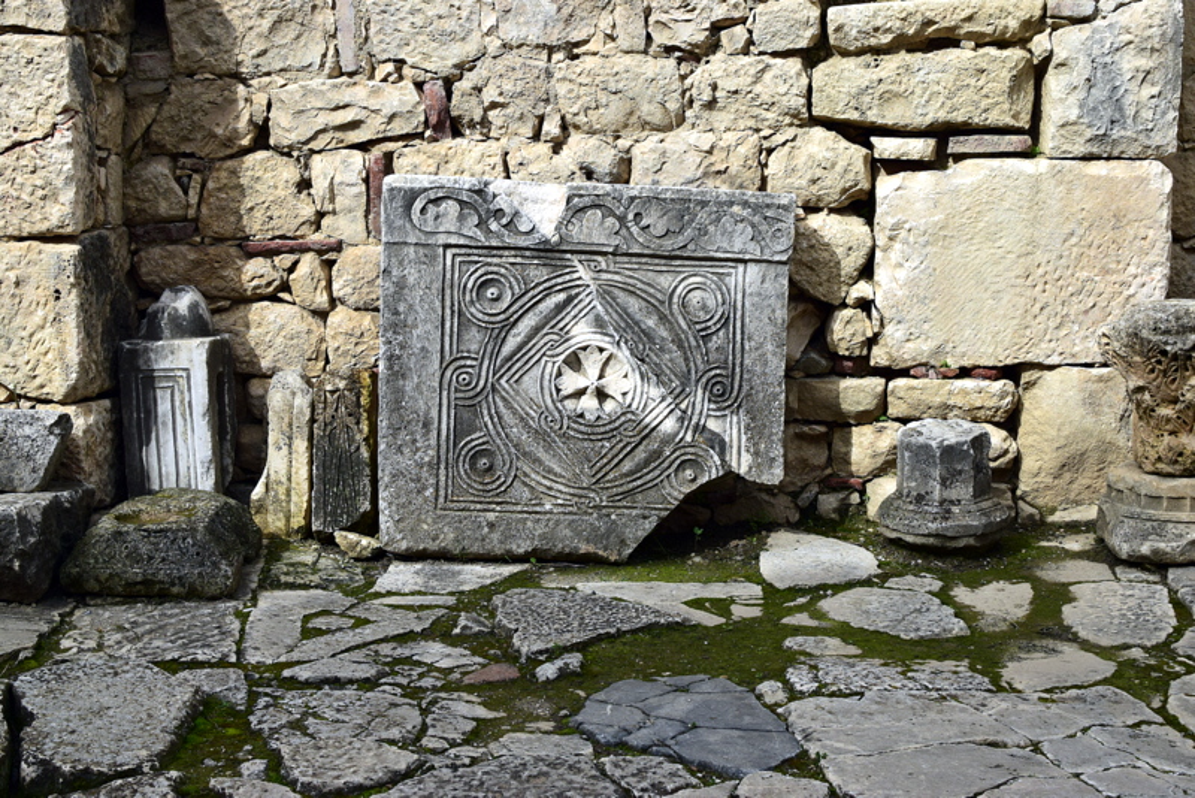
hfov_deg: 37.8
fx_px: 1743
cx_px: 598
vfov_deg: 25.8
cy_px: 399
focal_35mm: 52
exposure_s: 1/400
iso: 400
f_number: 11
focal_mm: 35
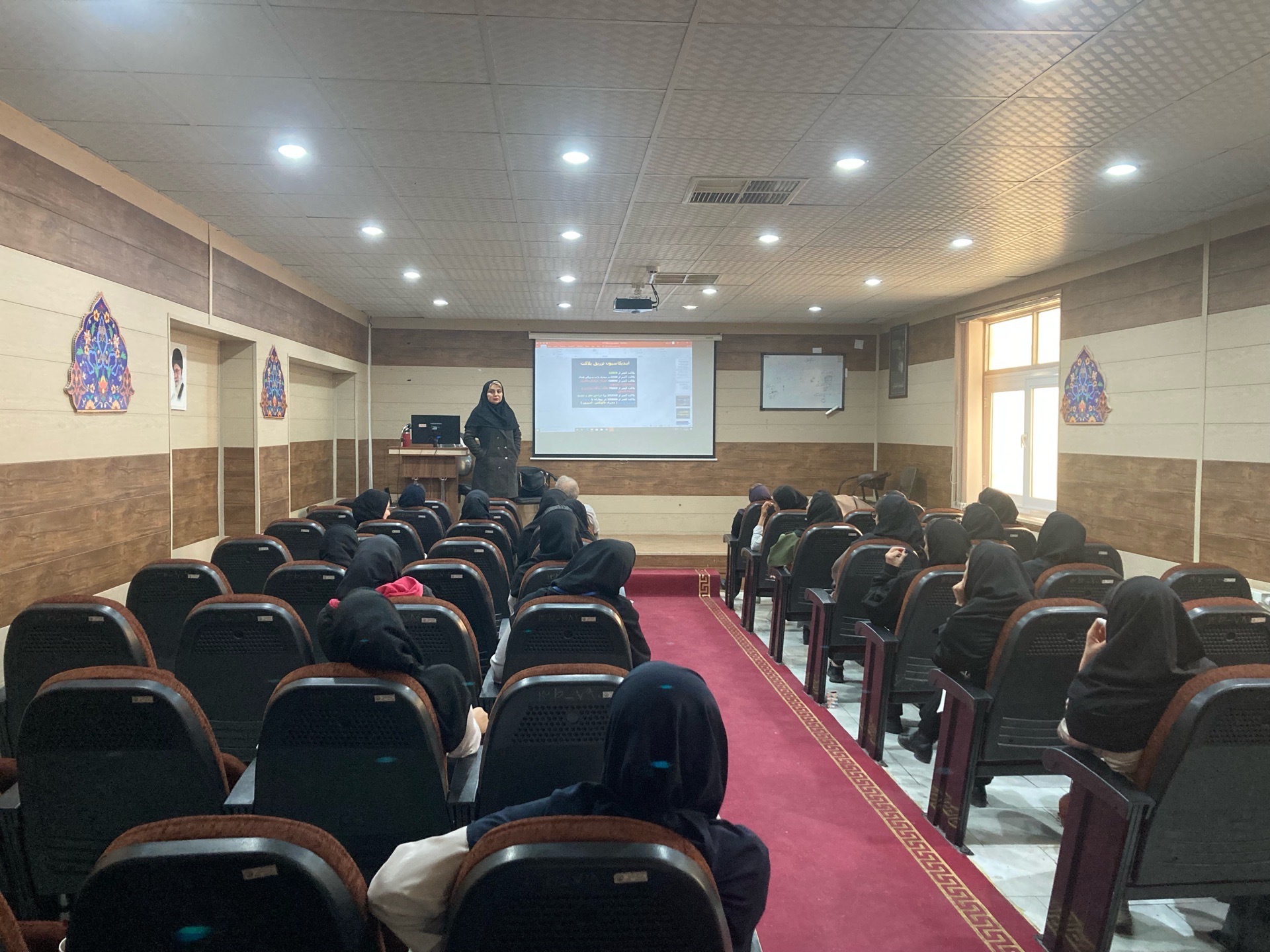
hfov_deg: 63.4
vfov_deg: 49.7
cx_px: 635
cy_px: 476
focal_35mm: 28
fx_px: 1027
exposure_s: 1/40
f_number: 1.8
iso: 250
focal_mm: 3.99
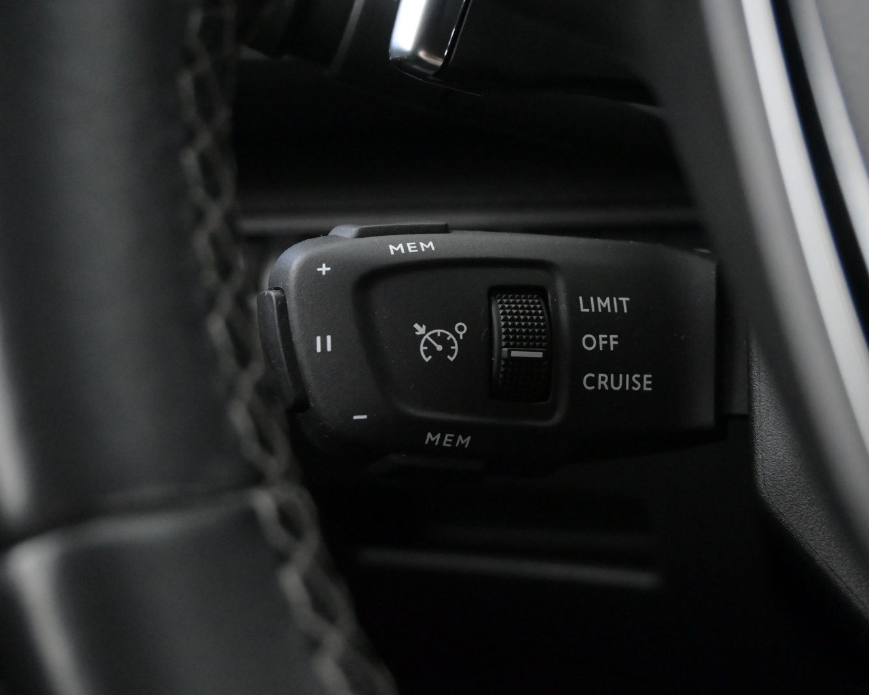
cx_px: 519
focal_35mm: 47
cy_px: 342
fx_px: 1216
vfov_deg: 31.9
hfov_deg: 39.2
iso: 6400
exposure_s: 1/40
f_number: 4.5
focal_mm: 27.5
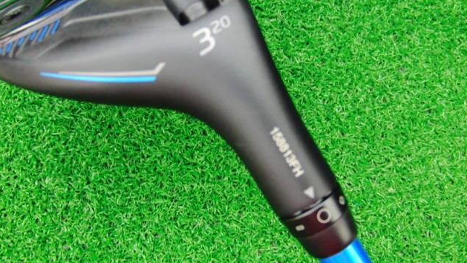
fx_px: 508
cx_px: 235
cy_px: 104
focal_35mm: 41
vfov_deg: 28.9
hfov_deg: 49.4
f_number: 3.6
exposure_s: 1/15
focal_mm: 6.42
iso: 400
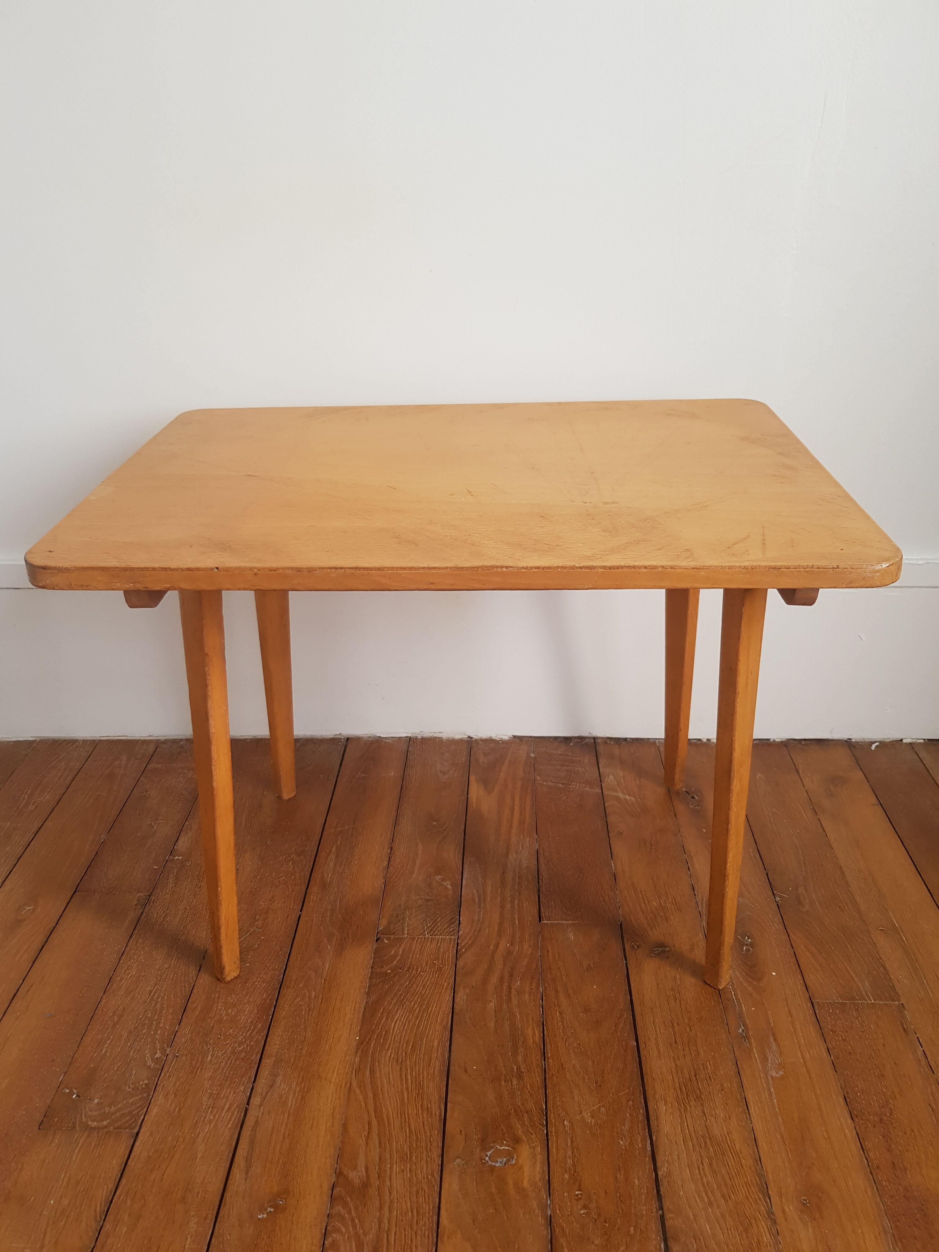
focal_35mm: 26
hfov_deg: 53.1
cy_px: 626
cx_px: 470
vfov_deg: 67.3
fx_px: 940
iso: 80
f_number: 1.7
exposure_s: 1/50
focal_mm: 4.2
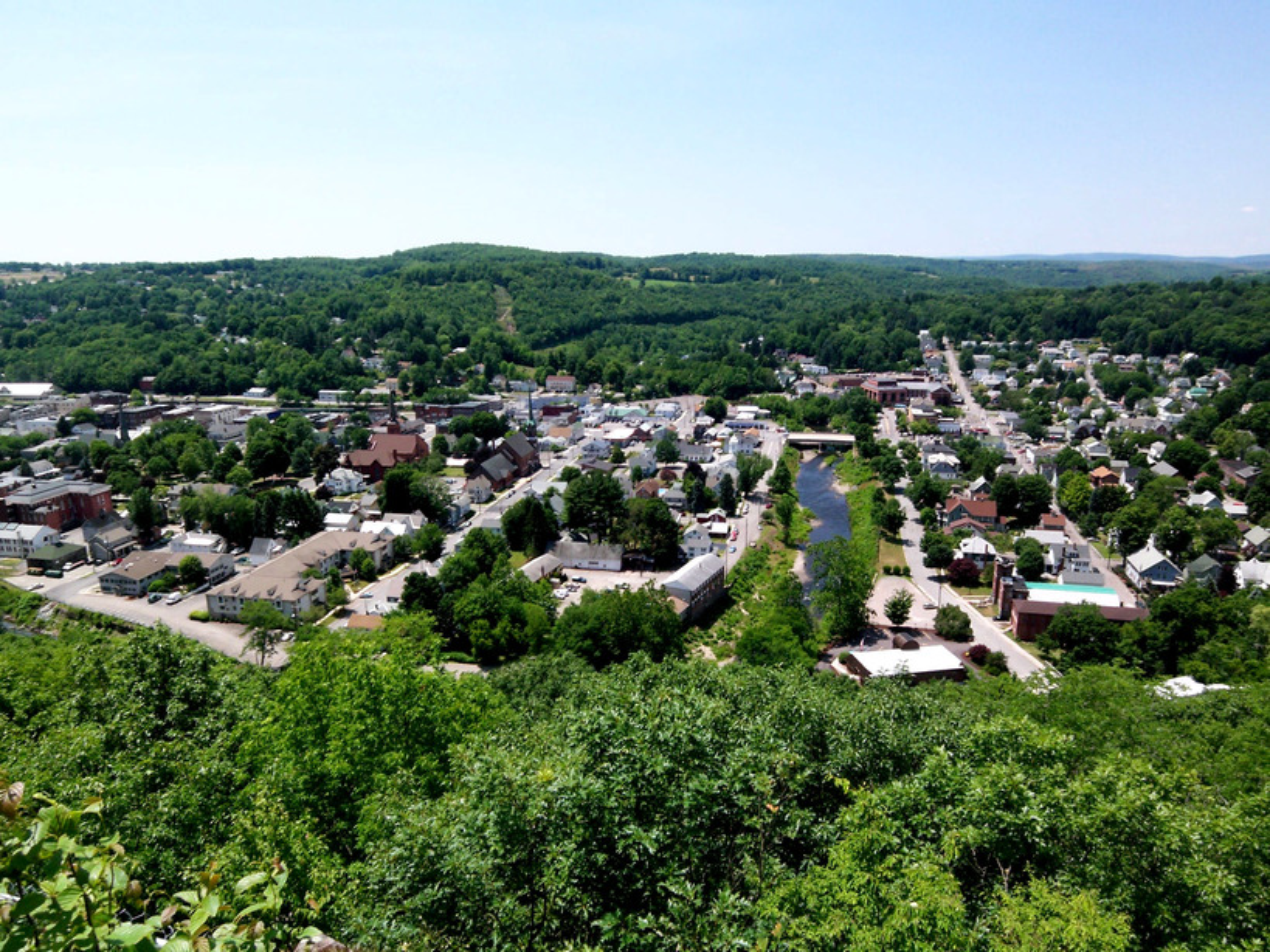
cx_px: 635
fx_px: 844
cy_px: 476
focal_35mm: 23
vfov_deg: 58.9
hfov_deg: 73.9
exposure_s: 1/160
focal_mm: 3.8
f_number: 5.6
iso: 50
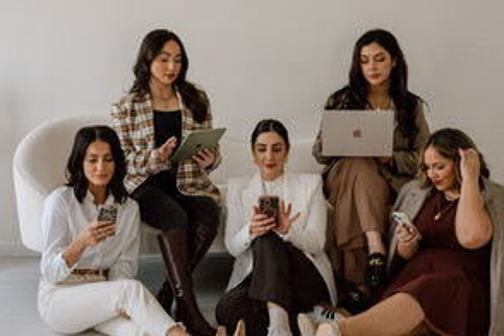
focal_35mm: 68
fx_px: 952
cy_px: 181
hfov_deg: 29.6
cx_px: 285
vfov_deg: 20.0
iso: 500
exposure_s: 1/250
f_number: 2.8
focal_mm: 50
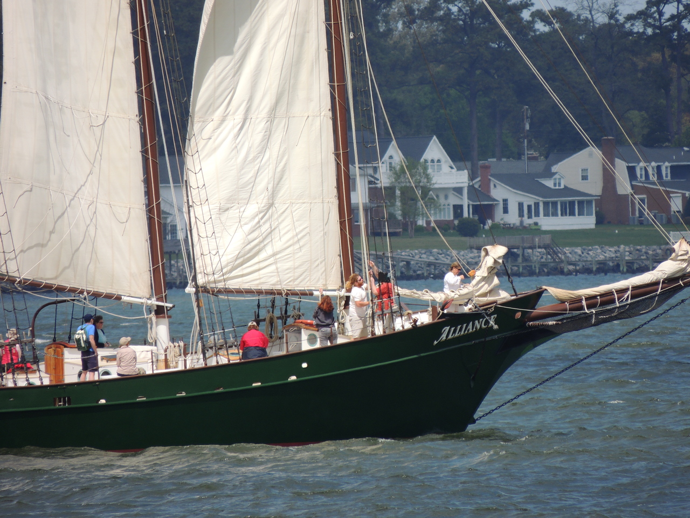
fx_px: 19933
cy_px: 259
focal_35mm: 1000
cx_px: 345
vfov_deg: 1.5
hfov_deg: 2.0
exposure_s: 1/500
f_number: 5.9
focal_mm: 180
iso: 100
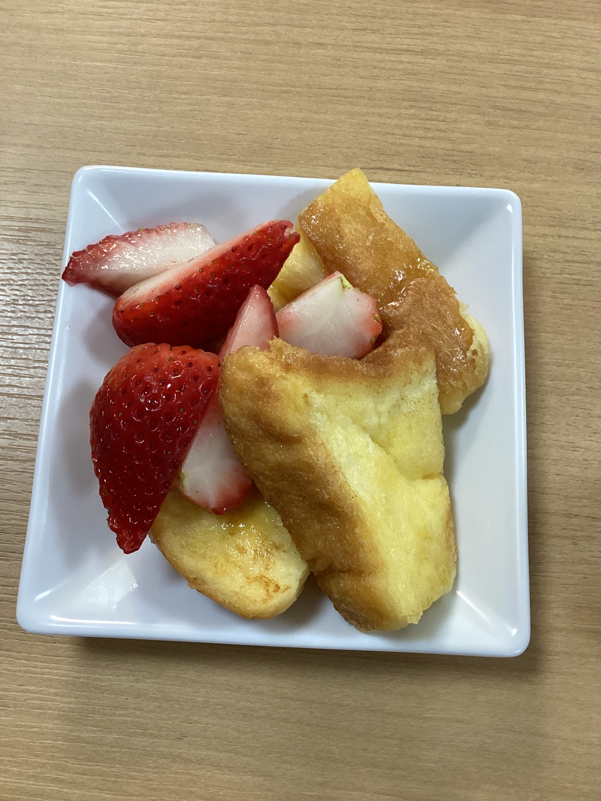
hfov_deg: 45.4
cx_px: 300
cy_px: 400
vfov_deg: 58.4
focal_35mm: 31
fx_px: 718
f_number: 2.4
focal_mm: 3.3
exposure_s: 1/60
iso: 160
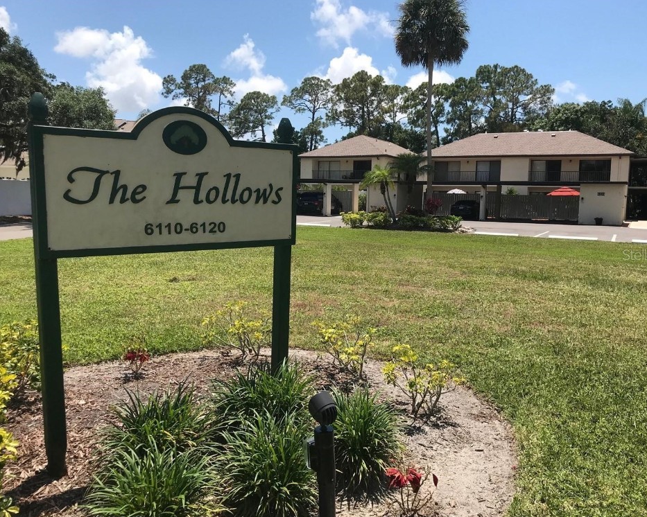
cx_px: 333
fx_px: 574
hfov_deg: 58.8
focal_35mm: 30
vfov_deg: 48.5
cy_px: 254
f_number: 1.8
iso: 20
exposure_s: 1/2336
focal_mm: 3.99
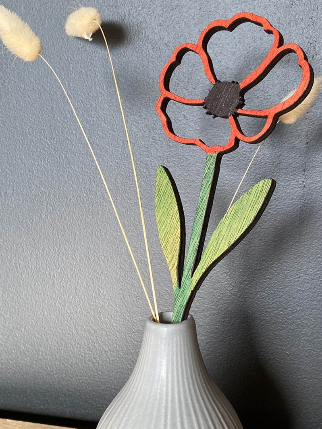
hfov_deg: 29.0
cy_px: 203
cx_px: 198
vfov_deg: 38.2
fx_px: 620
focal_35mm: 50
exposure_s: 1/121
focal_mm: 4.25
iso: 125
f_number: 1.8
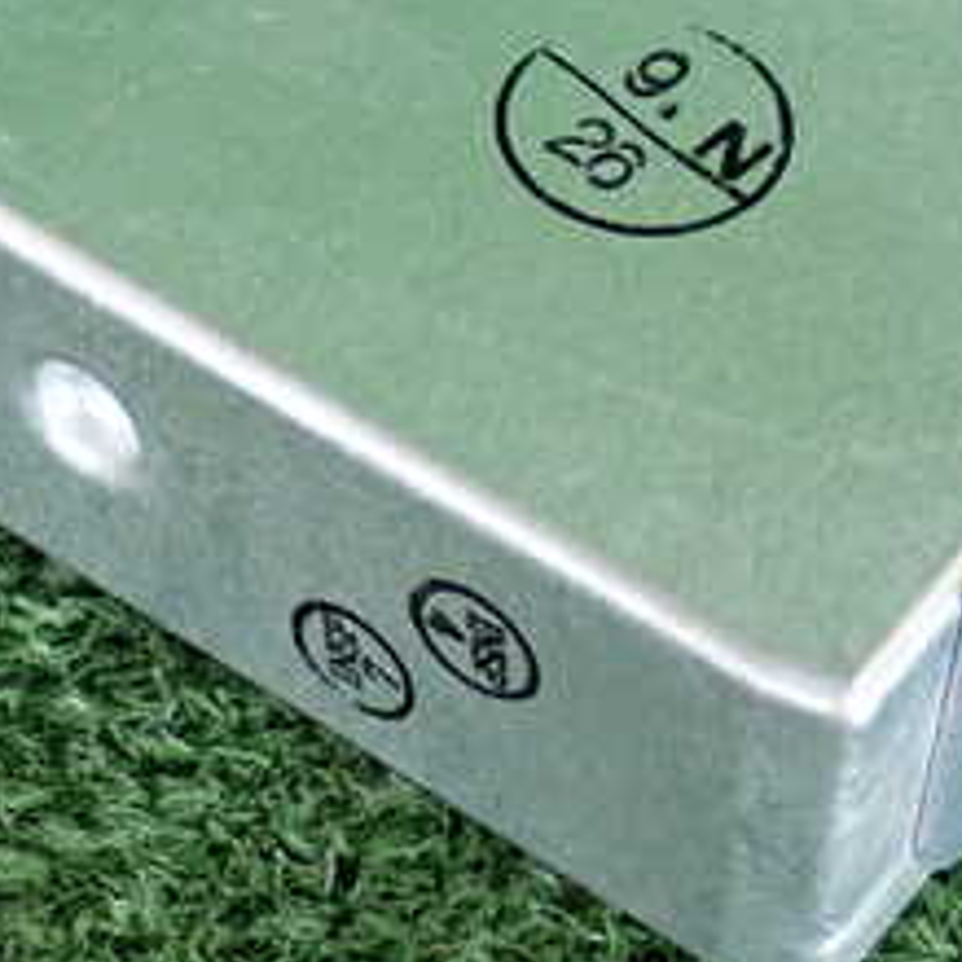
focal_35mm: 162
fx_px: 5094
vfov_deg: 10.7
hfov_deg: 10.8
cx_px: 378
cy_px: 141
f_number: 3.8
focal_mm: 11.88
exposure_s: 1/125
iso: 640
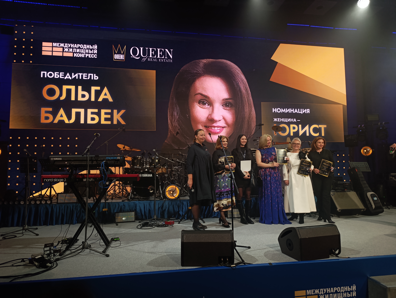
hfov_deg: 73.8
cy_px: 149
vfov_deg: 59.0
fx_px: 263
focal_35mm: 23
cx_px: 198
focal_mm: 6.14
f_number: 1.6
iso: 500
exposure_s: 1/100
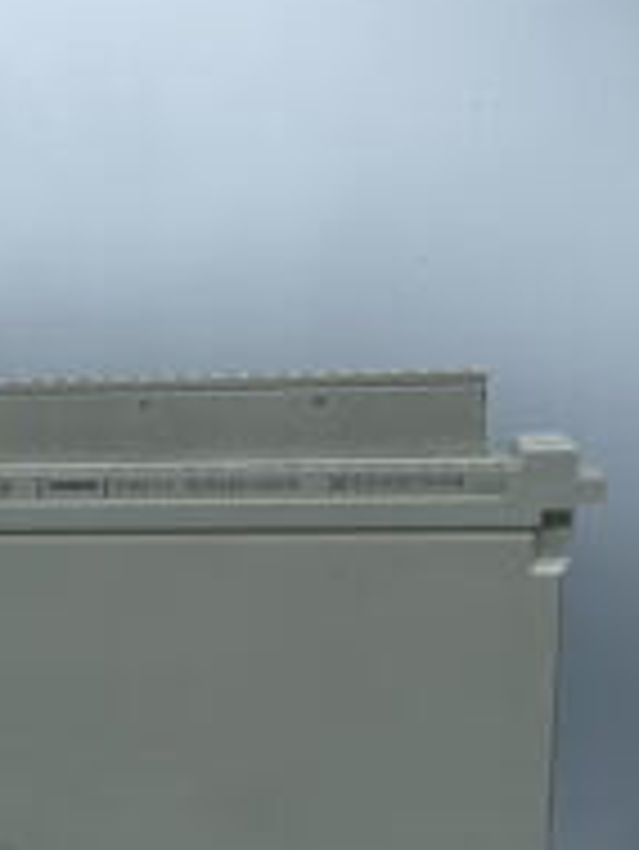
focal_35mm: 55
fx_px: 1352
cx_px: -14
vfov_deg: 33.2
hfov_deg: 25.2
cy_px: 760
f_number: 1.6
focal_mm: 4.2
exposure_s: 1/2564
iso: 32
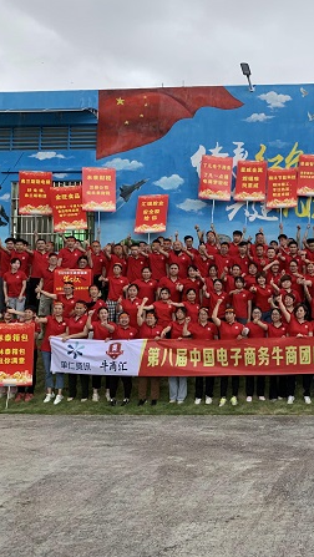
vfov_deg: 52.8
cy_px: 278
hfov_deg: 28.3
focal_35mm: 38
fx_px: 562
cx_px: 348
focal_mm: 4.25
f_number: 1.8
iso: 100
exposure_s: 1/73
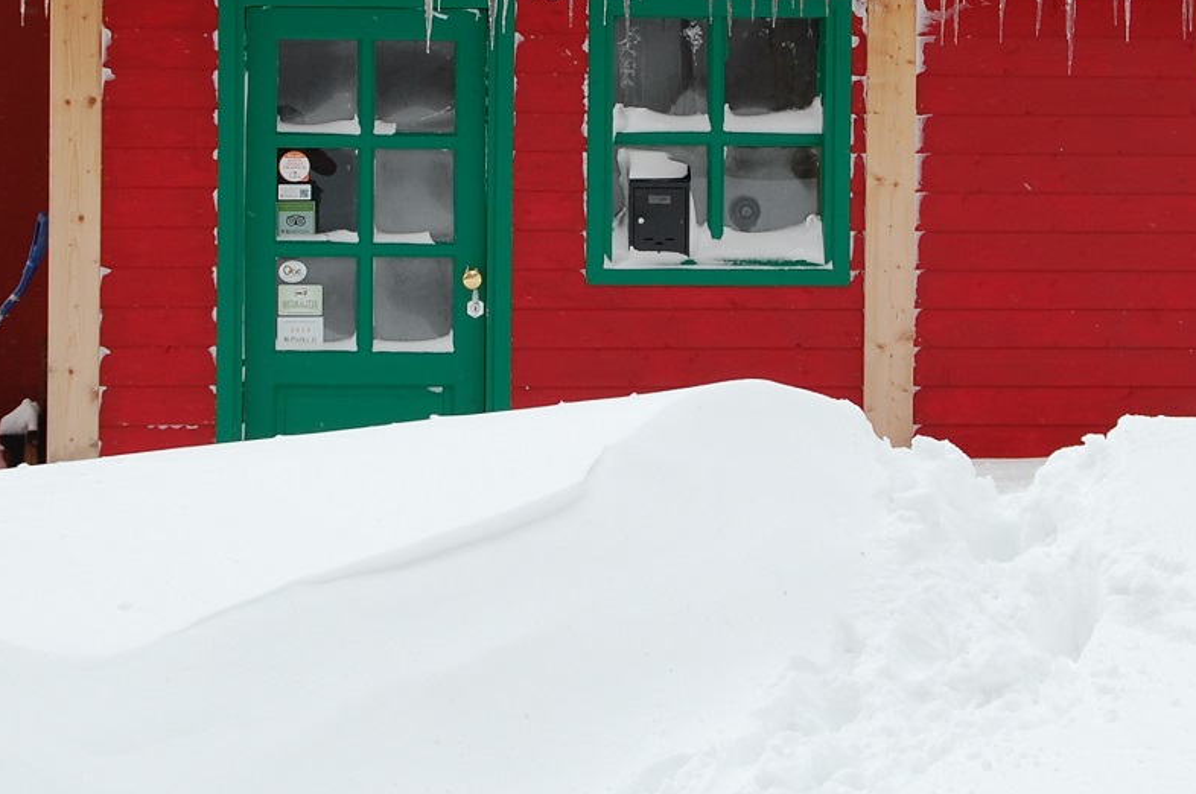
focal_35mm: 116
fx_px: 3849
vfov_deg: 11.7
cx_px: 580
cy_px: 107
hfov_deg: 17.7
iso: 200
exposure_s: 1/200
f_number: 6.3
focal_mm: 38
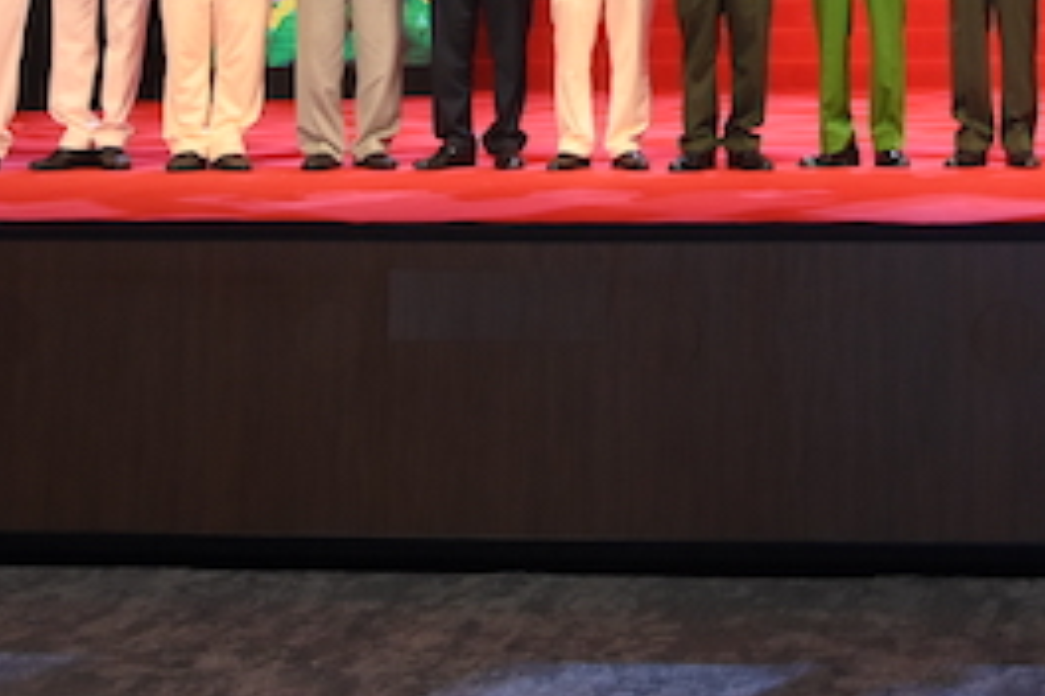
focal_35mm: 88
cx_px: 1184
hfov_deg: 21.8
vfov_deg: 14.7
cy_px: -287
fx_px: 2554
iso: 640
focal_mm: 29
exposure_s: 1/160
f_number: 3.5
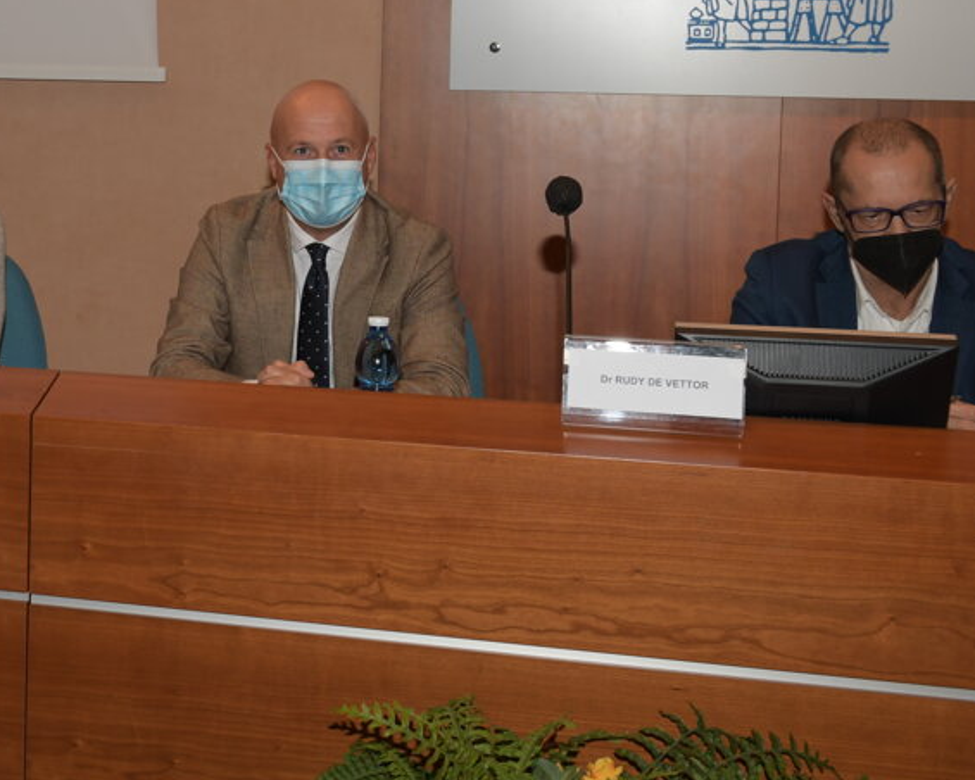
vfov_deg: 22.9
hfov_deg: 26.9
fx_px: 1905
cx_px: -33
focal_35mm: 66
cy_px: 182
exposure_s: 1/60
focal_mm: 29
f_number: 6.3
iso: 500
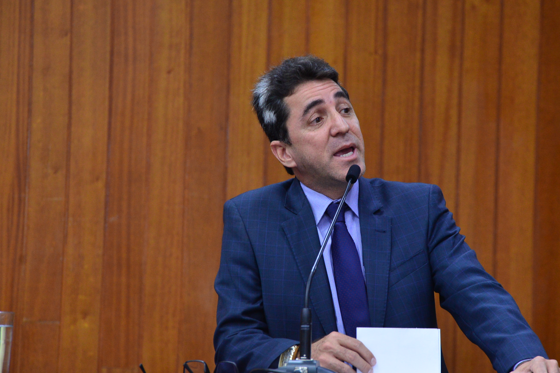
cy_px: 205
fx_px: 2551
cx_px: 334
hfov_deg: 12.5
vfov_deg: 8.4
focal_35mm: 164
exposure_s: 1/50
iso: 2000
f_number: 5.6
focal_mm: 120
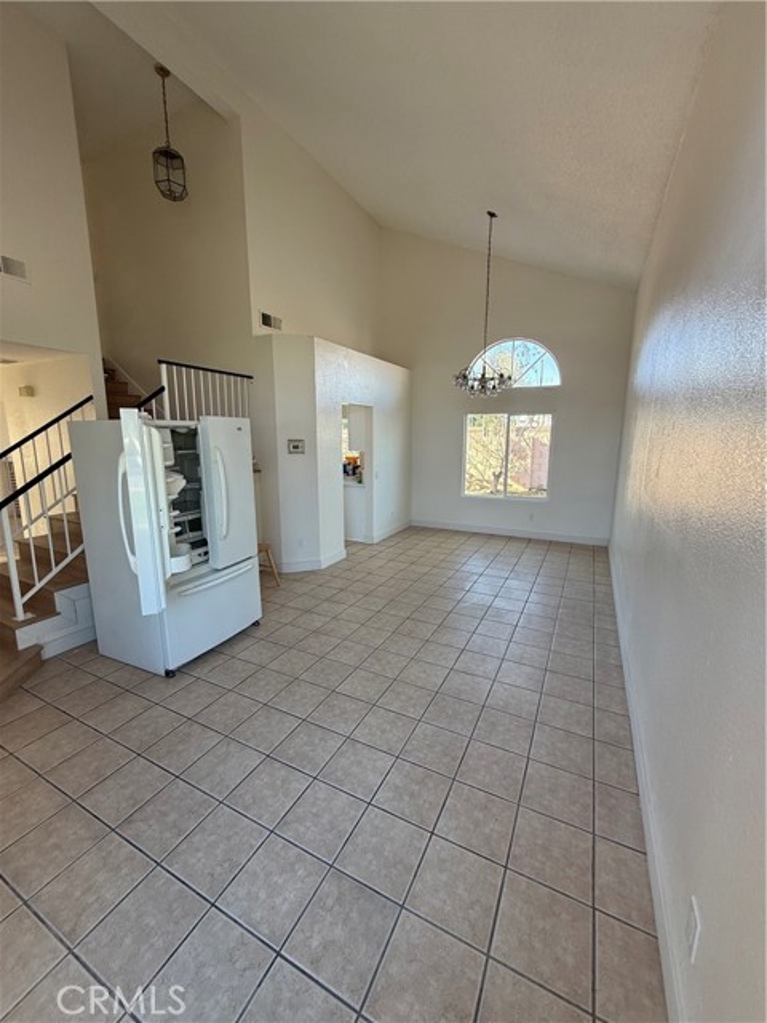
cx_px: 384
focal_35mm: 14
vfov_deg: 102.1
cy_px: 512
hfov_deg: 85.7
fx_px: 414
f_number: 2.2
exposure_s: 1/99
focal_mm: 2.22
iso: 80
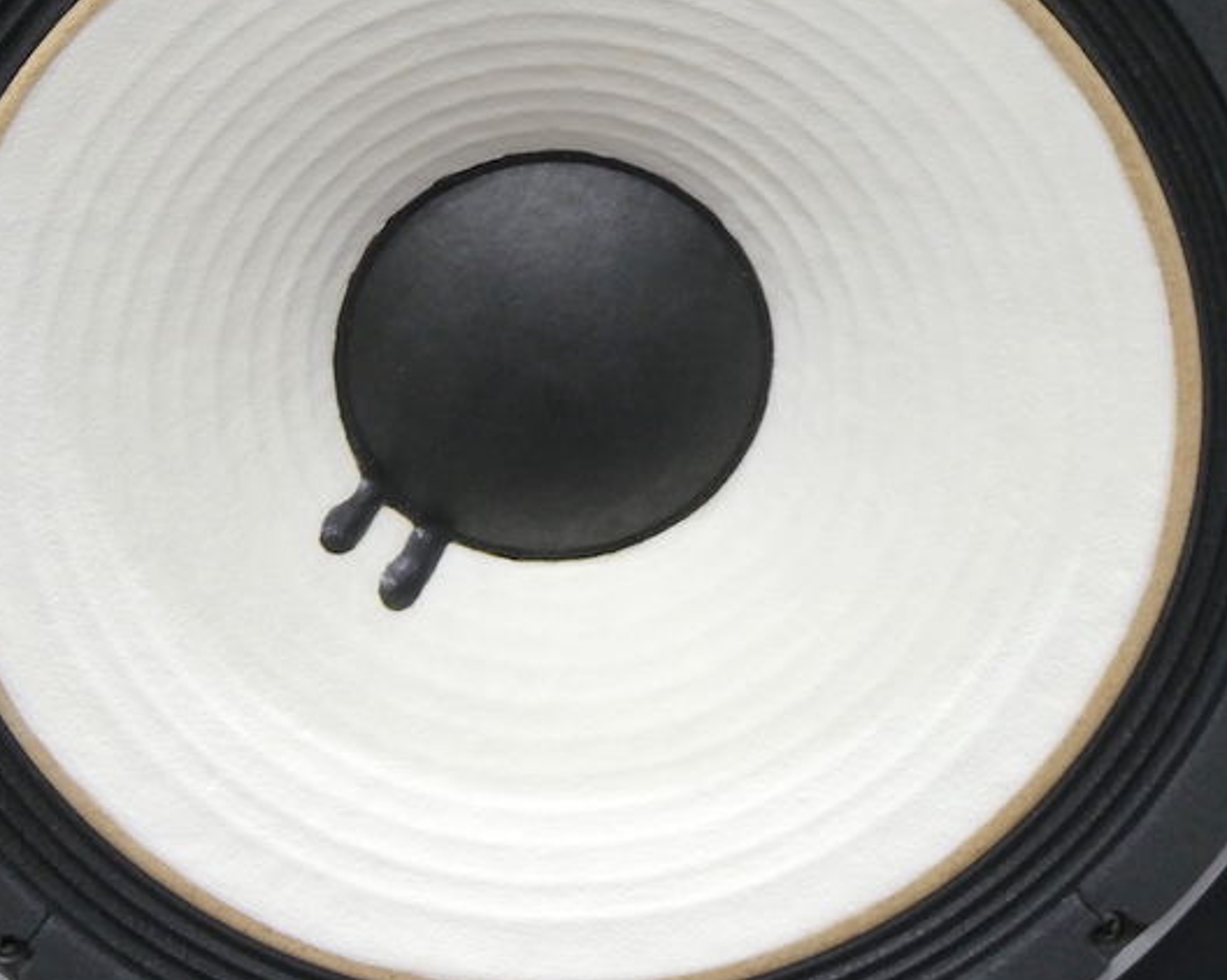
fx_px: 6316
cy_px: 399
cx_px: 560
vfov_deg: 8.9
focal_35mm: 174
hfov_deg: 11.1
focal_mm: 17.5
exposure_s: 1/5
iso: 200
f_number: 5
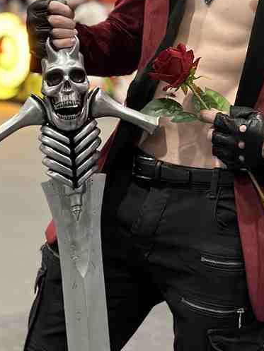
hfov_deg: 14.3
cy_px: 16
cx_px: 223
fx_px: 1047
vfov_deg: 18.7
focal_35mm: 103
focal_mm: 6.86
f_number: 1.78
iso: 400
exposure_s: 1/33
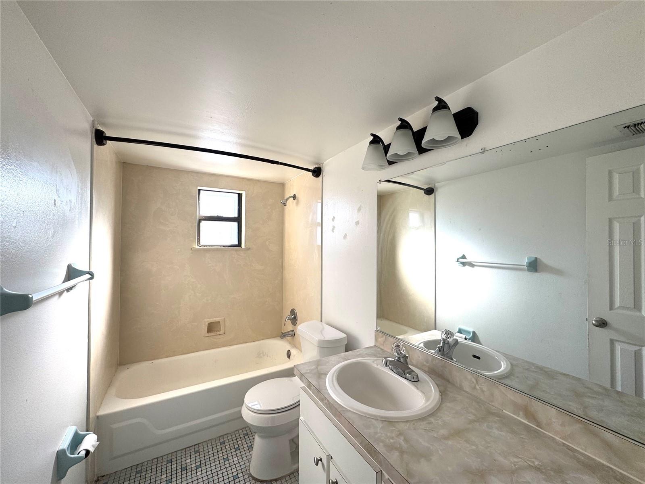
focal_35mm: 14
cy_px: 242
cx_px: 322
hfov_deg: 102.1
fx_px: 261
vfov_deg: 85.7
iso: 64
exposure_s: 1/99
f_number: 2.2
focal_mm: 2.22
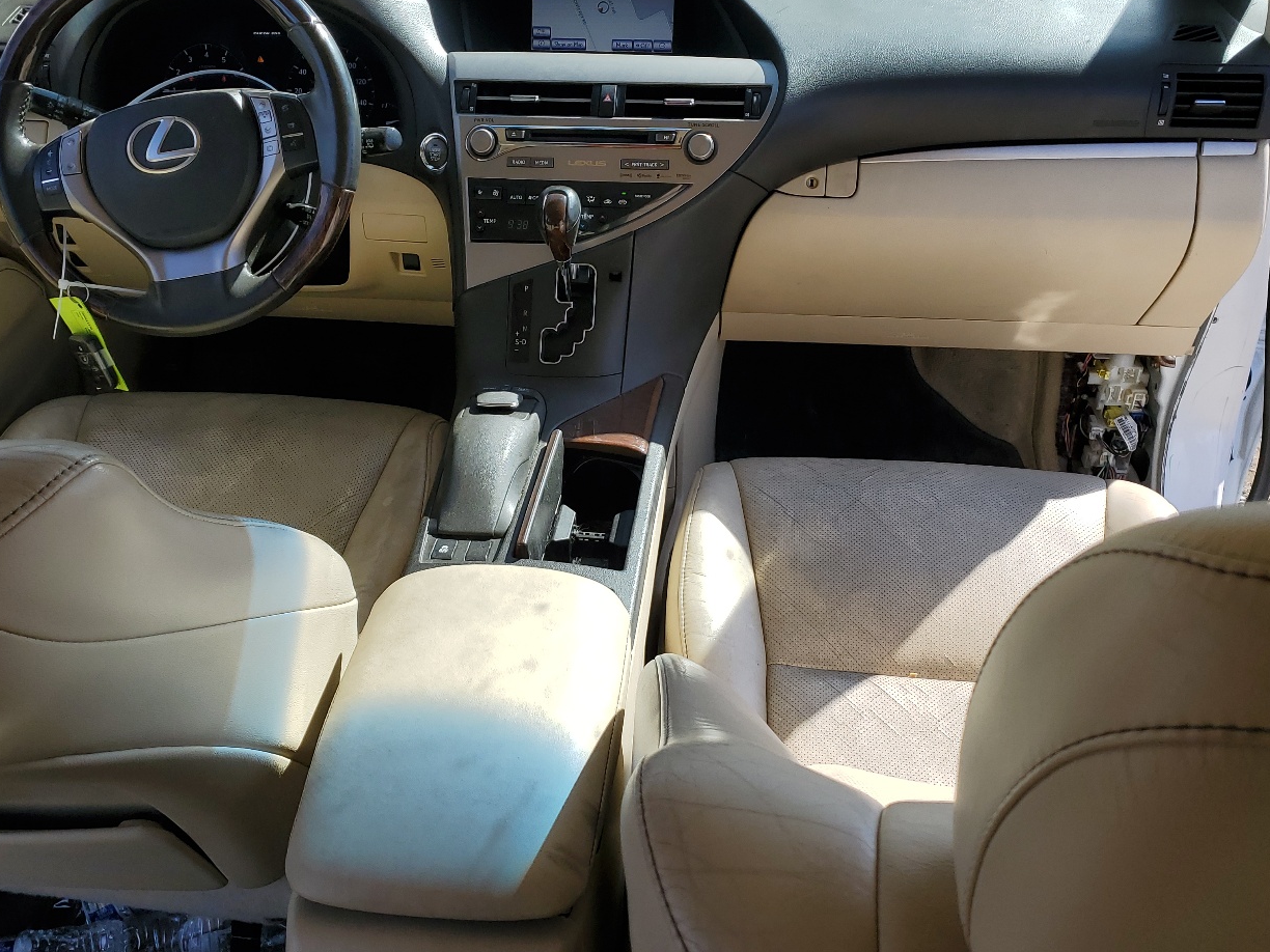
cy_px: 497
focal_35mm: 34
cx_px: 600
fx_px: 1247
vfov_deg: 41.8
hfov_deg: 53.9
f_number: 1.5
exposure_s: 1/1429
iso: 50
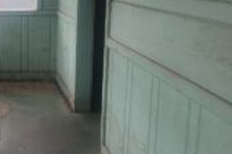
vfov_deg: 23.6
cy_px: 43
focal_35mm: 57
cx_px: -25
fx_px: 367
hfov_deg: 31.1
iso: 50
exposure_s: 1/180
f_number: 1.8
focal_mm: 6.4
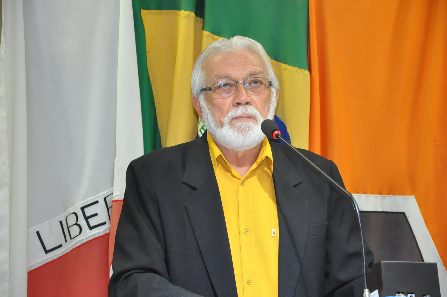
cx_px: 224
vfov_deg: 12.1
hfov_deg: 18.2
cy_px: 148
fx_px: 1395
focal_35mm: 112
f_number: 5.3
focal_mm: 75
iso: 2000
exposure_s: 1/60
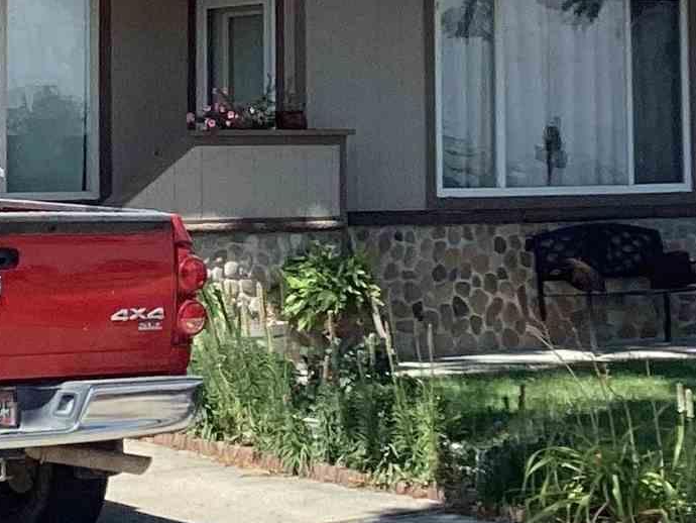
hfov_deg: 14.3
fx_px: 2776
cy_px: -67
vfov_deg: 10.6
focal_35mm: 138
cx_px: 332
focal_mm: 3.3
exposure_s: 1/1031
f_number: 2.4
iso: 25
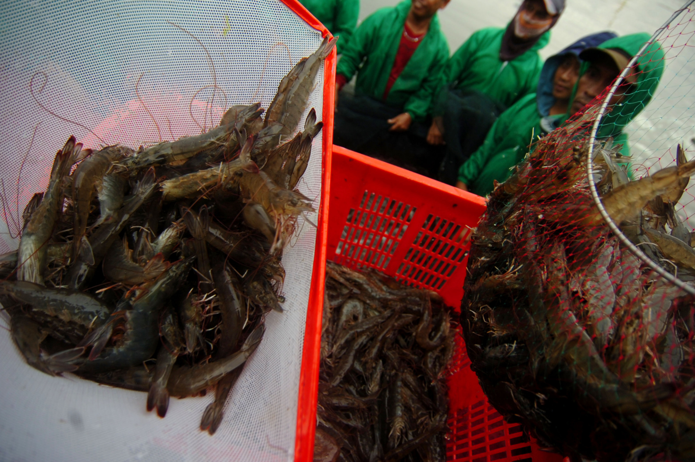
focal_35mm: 18
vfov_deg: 67.3
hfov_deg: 90.0
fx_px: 347
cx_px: 348
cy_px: 231
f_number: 4
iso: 200
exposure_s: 1/500
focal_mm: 12
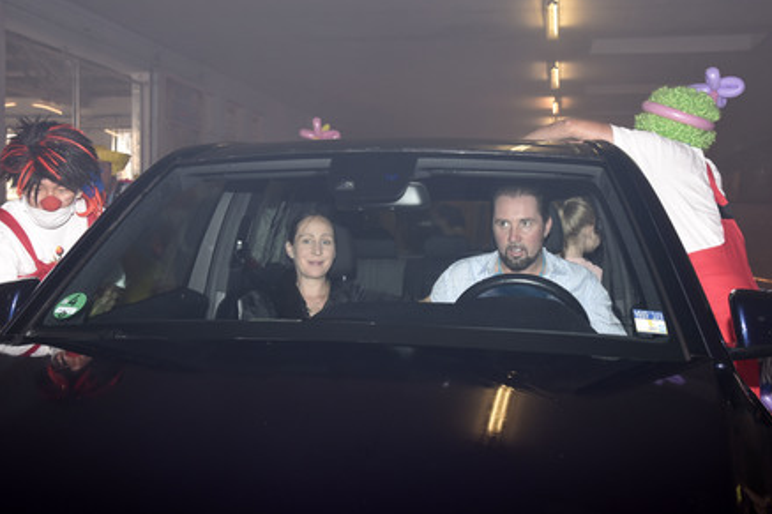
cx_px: 382
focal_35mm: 33
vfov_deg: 39.9
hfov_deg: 57.2
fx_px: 707
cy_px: 254
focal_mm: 32
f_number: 6.3
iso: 800
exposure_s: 1/80
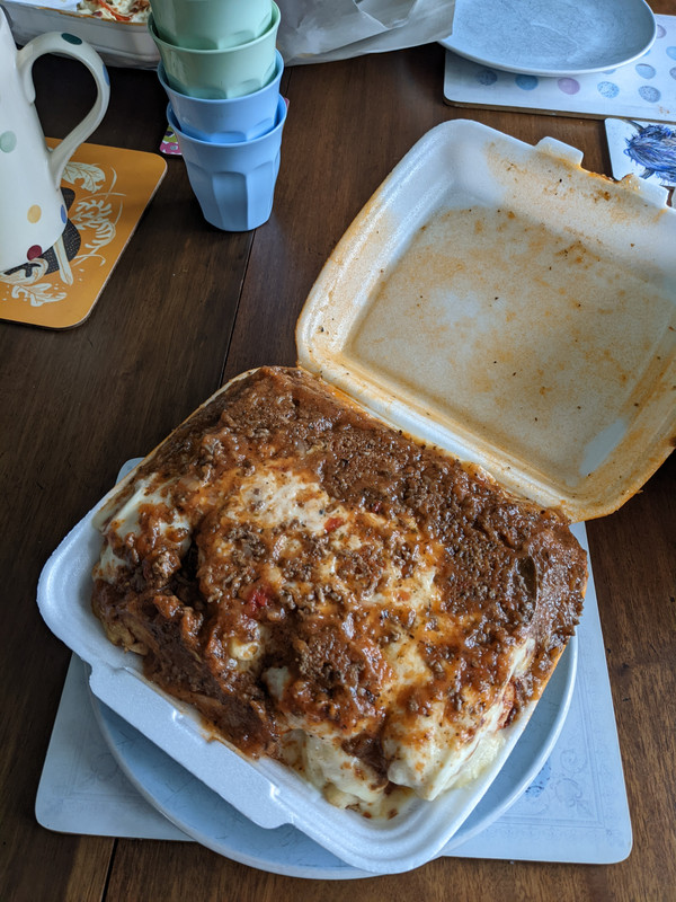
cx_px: 338
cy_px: 451
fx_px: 703
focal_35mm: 27
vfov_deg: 65.3
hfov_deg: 51.4
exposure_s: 1/25
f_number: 1.73
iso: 94
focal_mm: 4.38
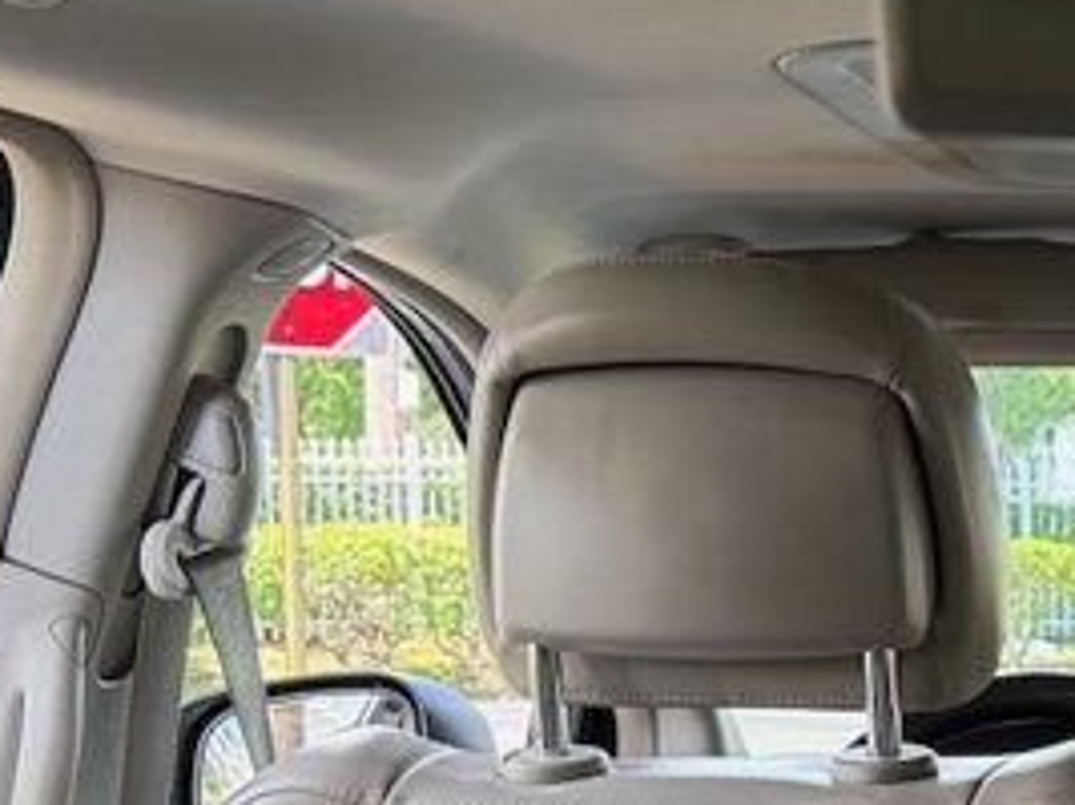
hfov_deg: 18.5
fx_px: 2856
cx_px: 1679
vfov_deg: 15.6
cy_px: 910
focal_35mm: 92
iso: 200
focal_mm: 6.76
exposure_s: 1/212
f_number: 1.78
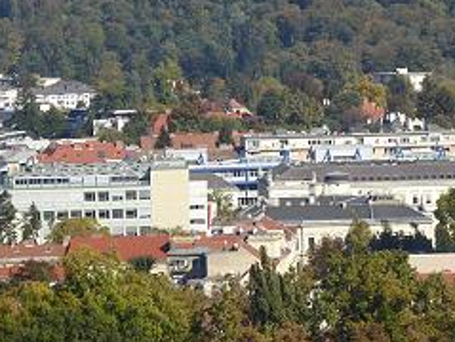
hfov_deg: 6.2
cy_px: 89
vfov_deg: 4.7
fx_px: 4199
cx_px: 268
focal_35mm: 319
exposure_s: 1/400
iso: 100
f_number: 5.6
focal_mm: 30.9
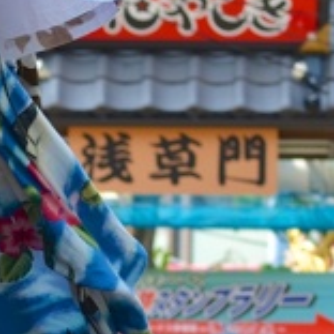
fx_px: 4388
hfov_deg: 4.3
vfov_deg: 4.4
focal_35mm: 402
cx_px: -41
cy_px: 201
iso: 100
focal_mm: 48
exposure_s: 1/250
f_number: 5.6
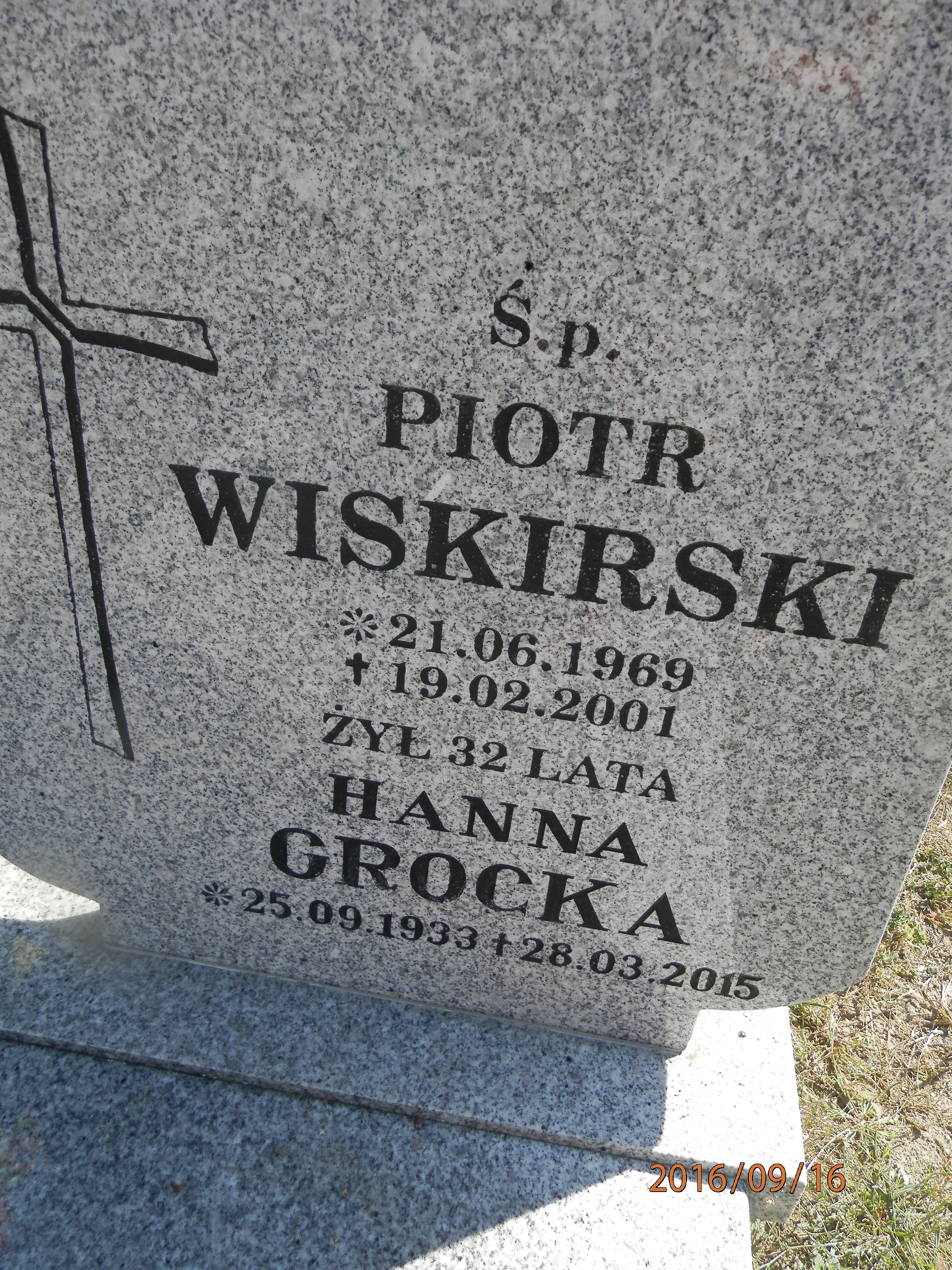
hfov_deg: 49.7
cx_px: 476
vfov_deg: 63.4
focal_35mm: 28
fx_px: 1027
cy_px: 635
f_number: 3.2
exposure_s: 1/320
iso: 80
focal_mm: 5
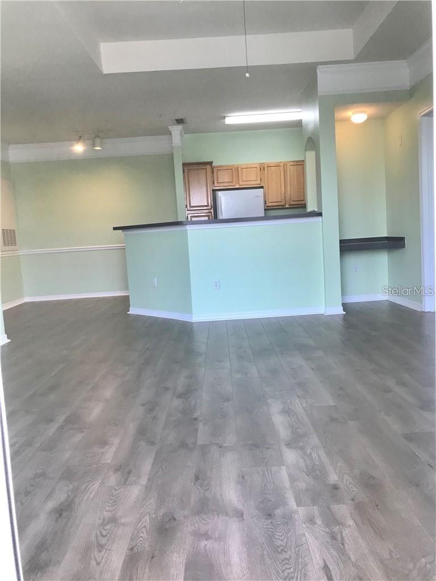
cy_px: 290
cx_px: 218
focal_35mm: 28
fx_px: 470
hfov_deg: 49.7
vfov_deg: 63.4
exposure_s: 1/40
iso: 25
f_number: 1.8
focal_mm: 3.99
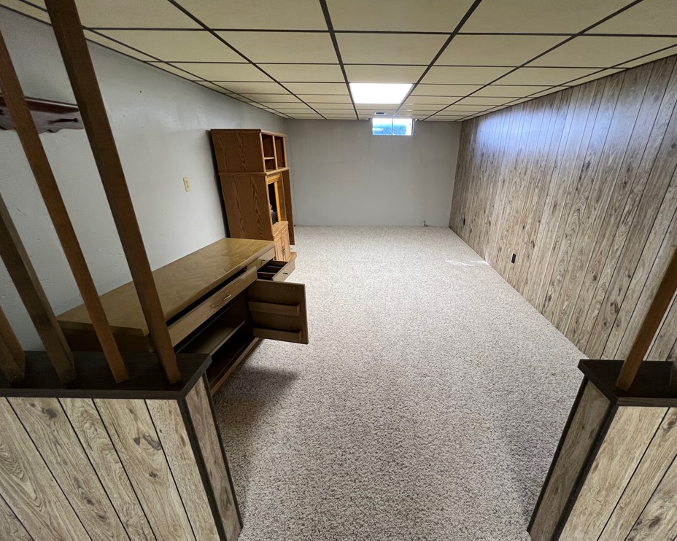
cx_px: 364
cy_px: 277
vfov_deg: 87.9
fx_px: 280
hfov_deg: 100.5
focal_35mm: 14
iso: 125
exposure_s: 1/60
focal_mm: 1.57
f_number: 1.8
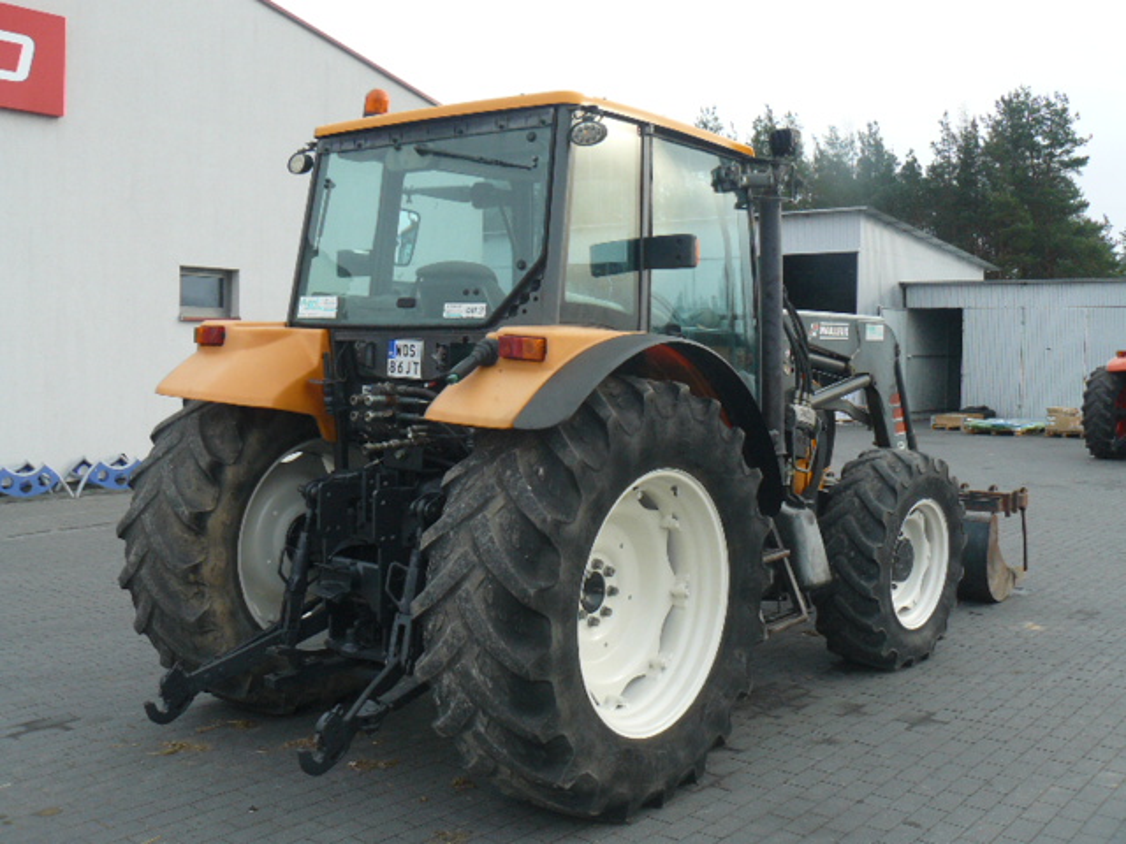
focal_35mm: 36
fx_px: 1171
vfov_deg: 39.7
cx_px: 563
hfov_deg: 51.4
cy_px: 422
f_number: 4
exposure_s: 1/125
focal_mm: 6
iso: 100
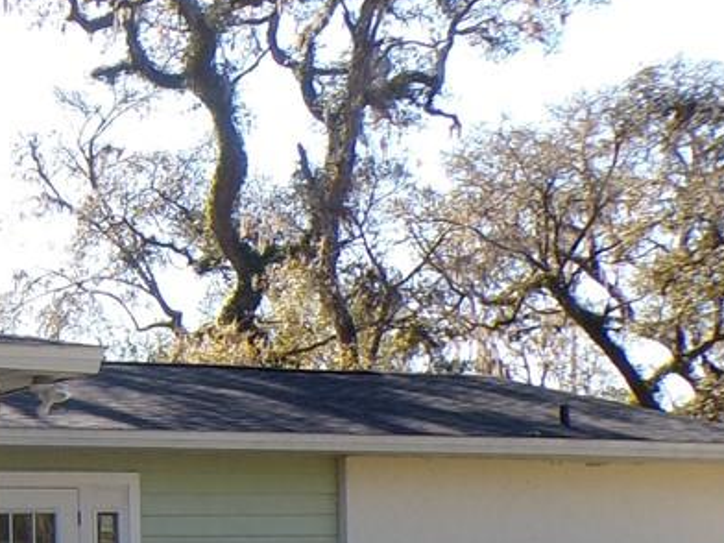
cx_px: -404
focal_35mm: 98
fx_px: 2050
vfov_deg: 14.8
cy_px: 578
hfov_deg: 17.7
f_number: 4.4
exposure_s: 1/240
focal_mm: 4.3
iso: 100
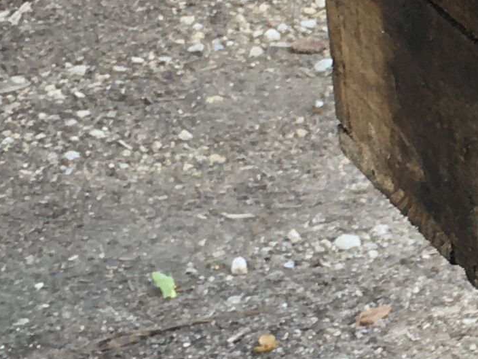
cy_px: 99
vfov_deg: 8.9
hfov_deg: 10.9
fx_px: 2292
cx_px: 932
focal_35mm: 166
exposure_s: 1/50
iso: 25
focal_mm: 4.15
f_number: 2.2
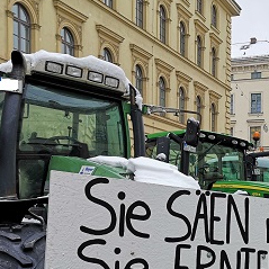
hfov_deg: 28.1
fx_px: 528
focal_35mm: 60
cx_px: 209
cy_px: 221
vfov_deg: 27.9
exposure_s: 1/483
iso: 50
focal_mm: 5.58
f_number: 1.8
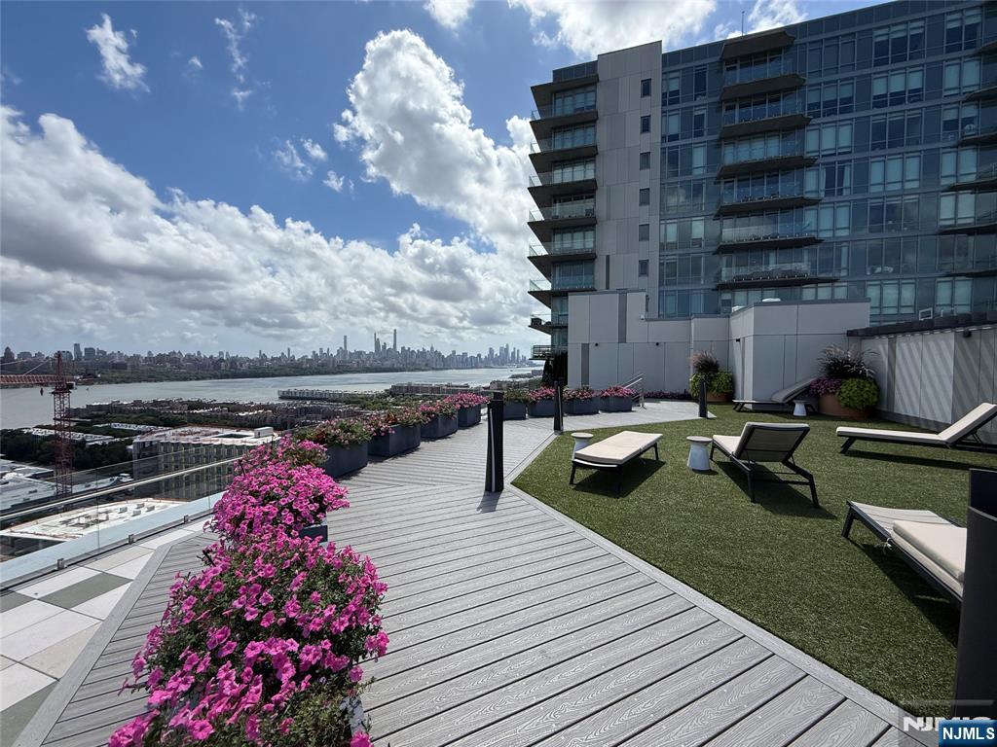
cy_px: 374
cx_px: 498
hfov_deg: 102.1
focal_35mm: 14
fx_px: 403
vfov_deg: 85.7
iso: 50
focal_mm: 2.22
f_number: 2.2
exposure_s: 1/4425
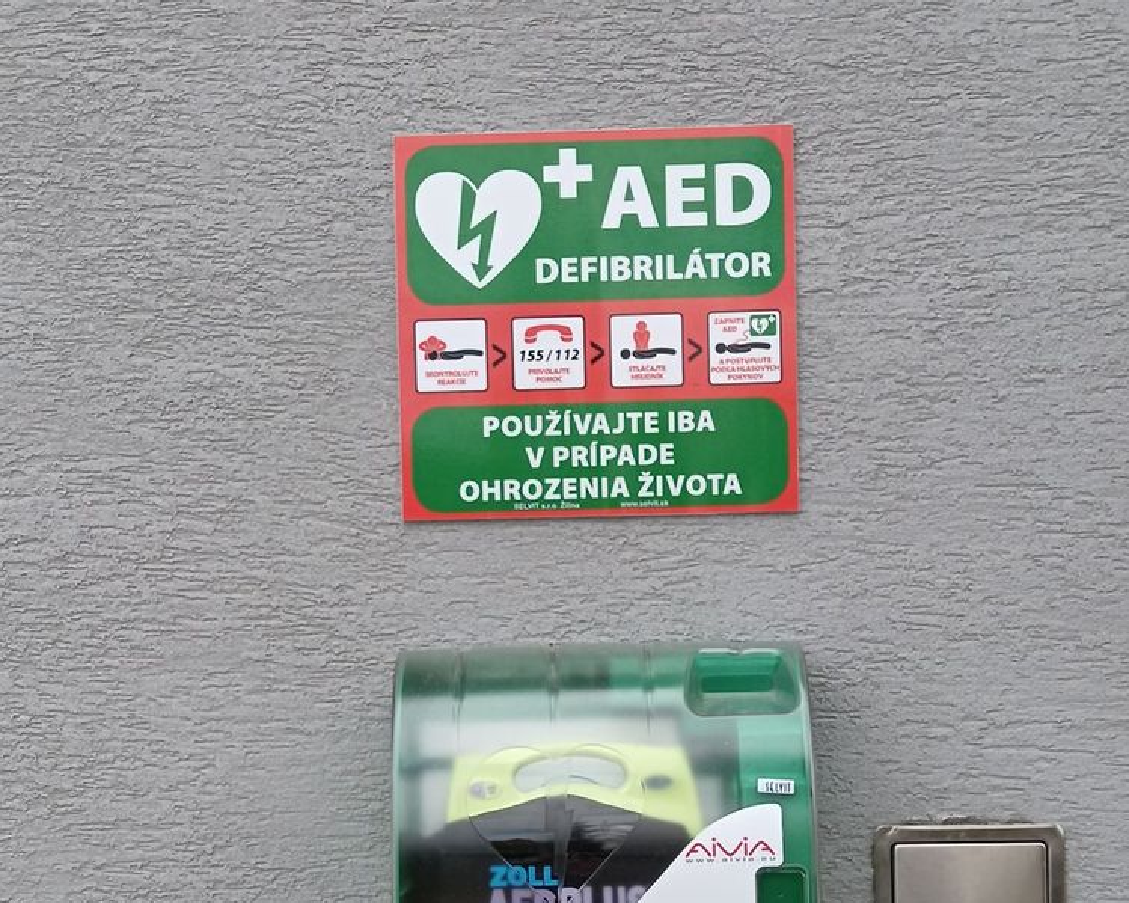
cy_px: 708
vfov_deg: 22.9
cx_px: 570
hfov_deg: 28.7
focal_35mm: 66
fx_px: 2205
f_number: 1.9
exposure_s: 1/428
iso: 100
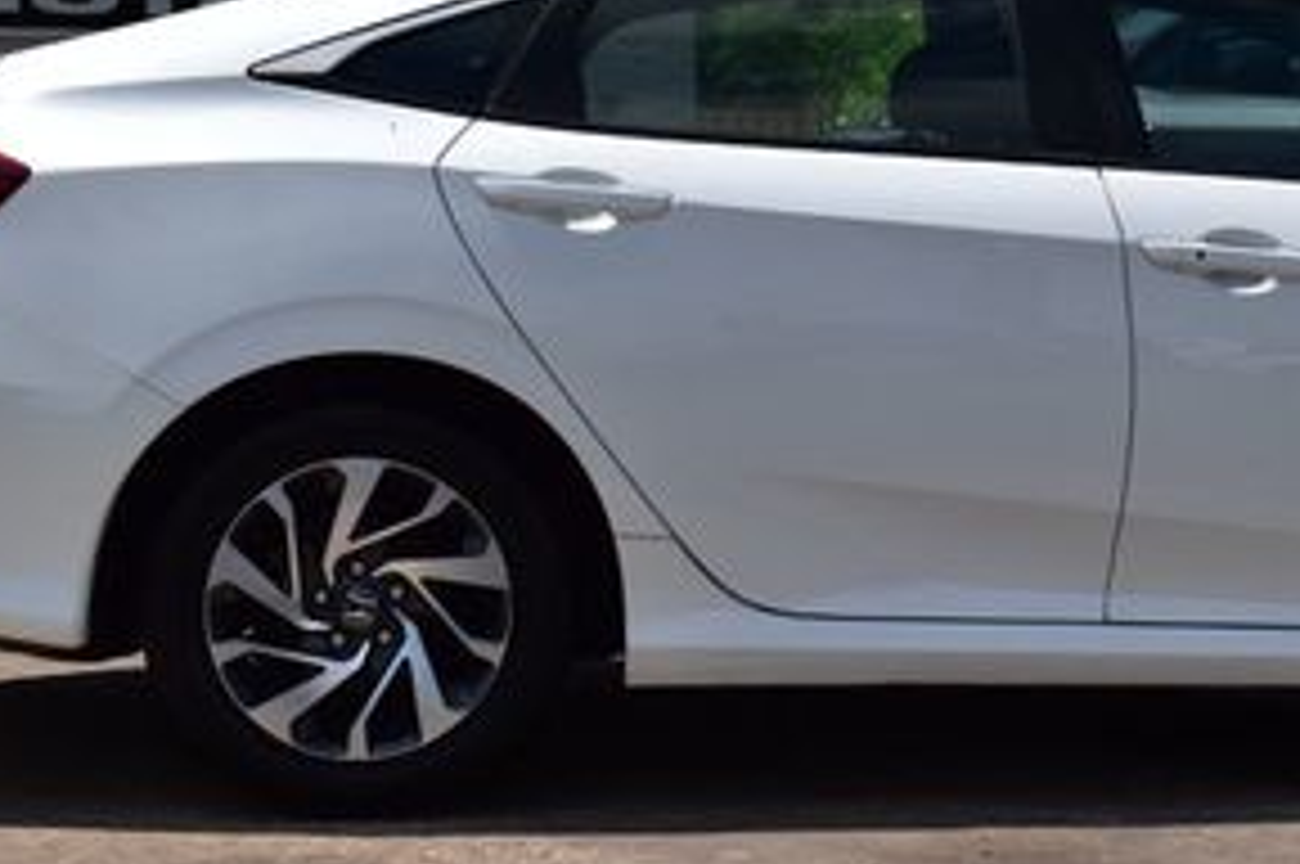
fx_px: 3719
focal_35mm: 103
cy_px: 288
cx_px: 1102
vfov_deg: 13.2
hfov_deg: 19.6
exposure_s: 1/640
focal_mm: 31
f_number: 11
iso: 200
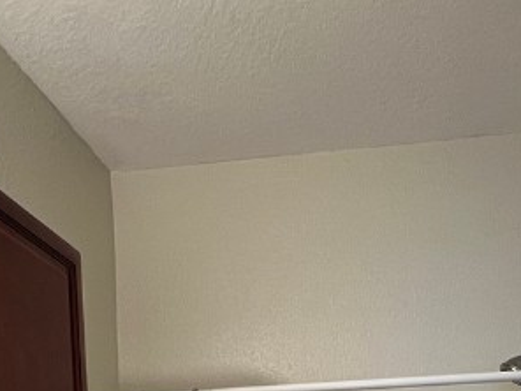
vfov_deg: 23.4
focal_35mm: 45
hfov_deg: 42.0
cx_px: 287
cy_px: 632
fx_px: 677
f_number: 1.8
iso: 250
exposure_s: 1/120
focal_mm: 1.57
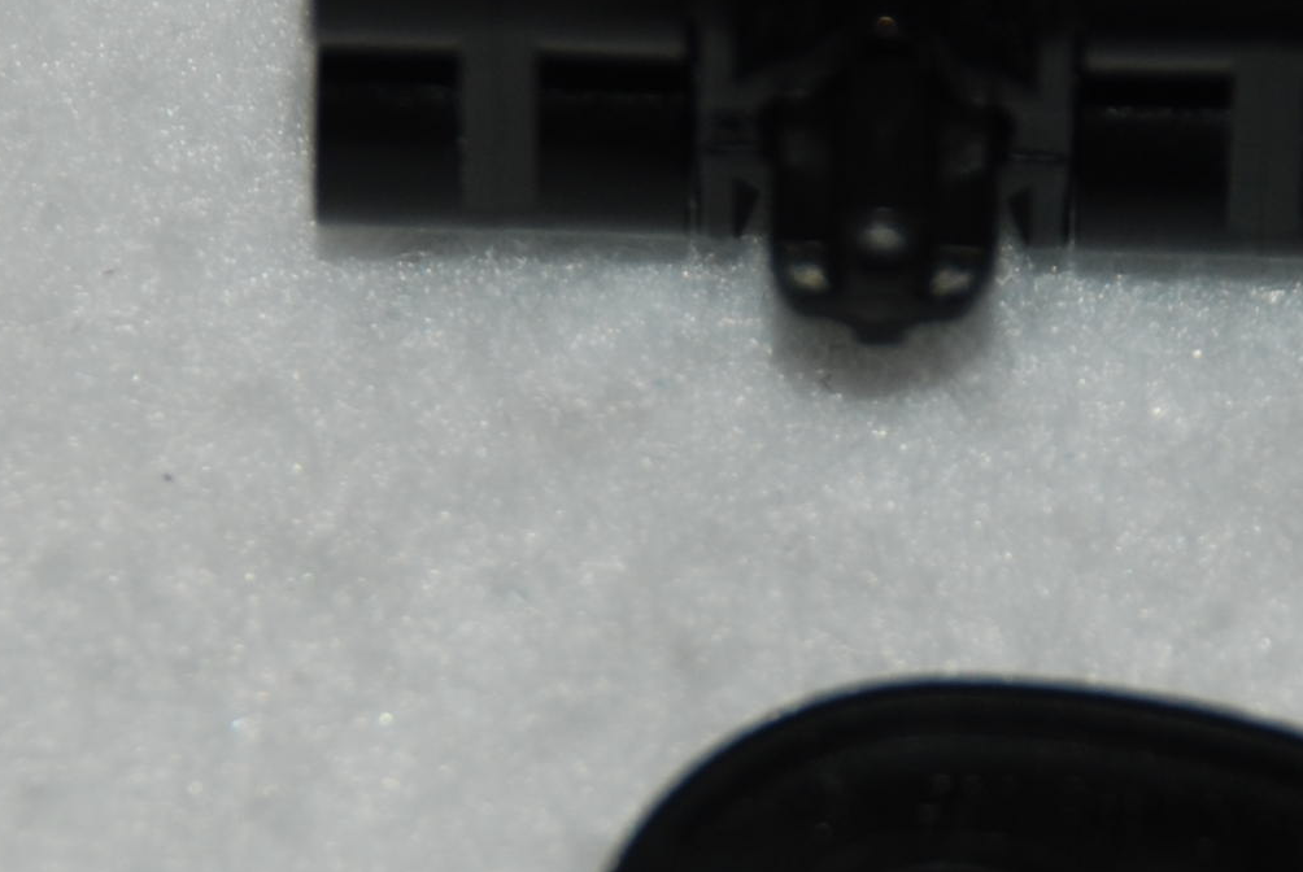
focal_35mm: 781
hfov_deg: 2.6
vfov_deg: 1.8
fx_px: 28298
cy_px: 483
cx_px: 1085
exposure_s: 1/60
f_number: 5.6
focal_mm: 135
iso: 100
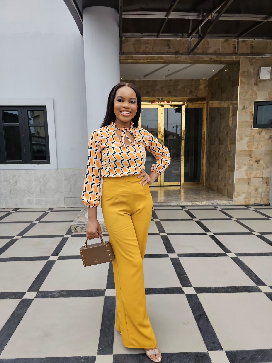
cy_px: 182
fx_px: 241
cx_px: 136
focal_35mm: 23
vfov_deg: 73.9
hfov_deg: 58.9
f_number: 1.7
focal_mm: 6.3
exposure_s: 1/208
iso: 32
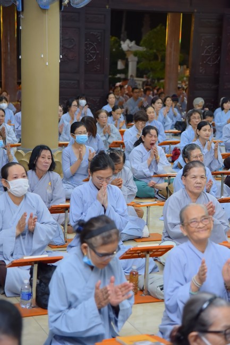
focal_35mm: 85
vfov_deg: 23.9
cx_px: 115
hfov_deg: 16.1
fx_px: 815
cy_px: 172
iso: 1250
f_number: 4
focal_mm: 85
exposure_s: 1/100
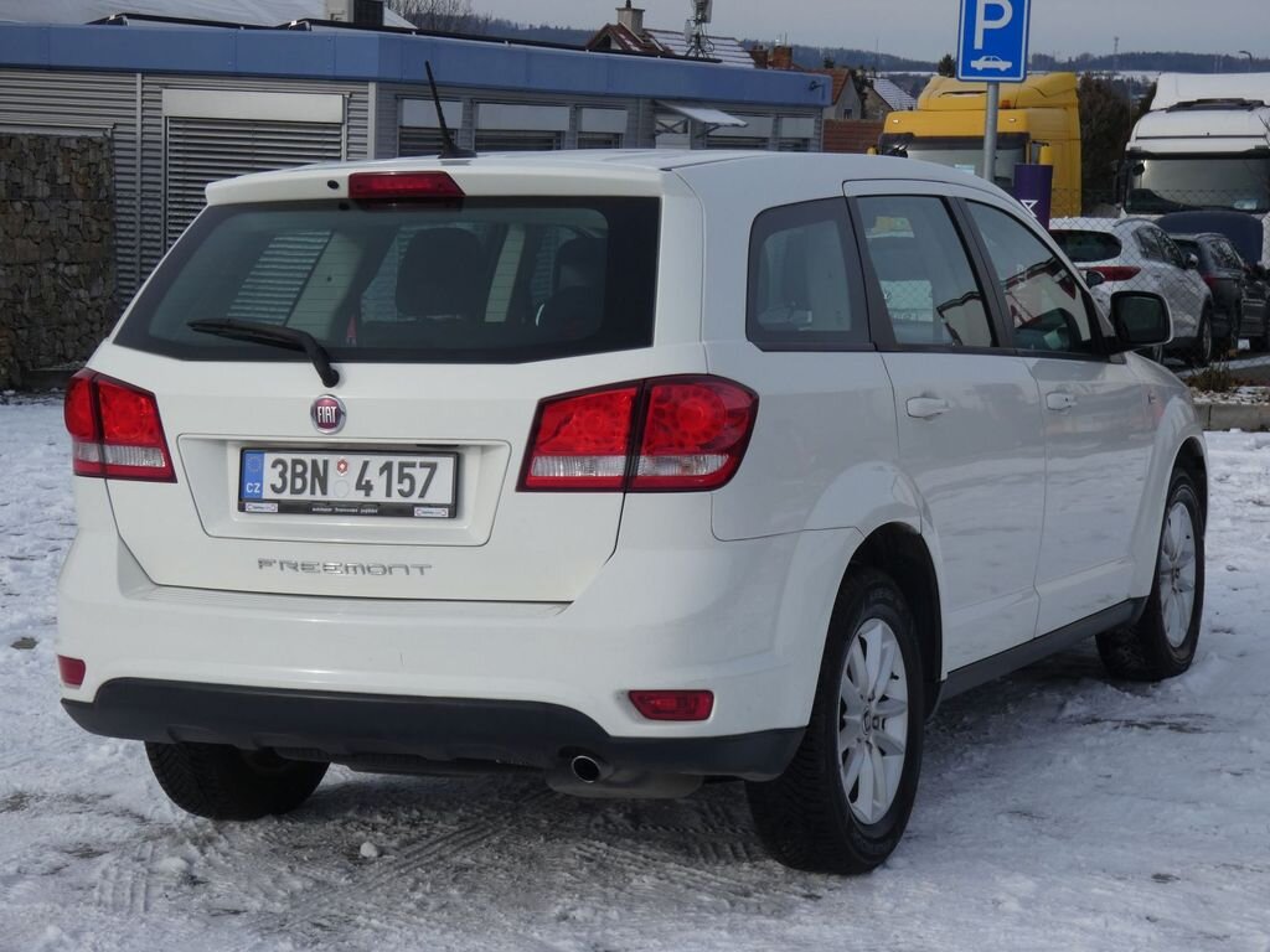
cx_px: 635
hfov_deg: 26.3
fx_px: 2715
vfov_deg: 19.9
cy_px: 476
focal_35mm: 74
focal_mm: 13.3
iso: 80
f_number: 5.6
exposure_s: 1/400
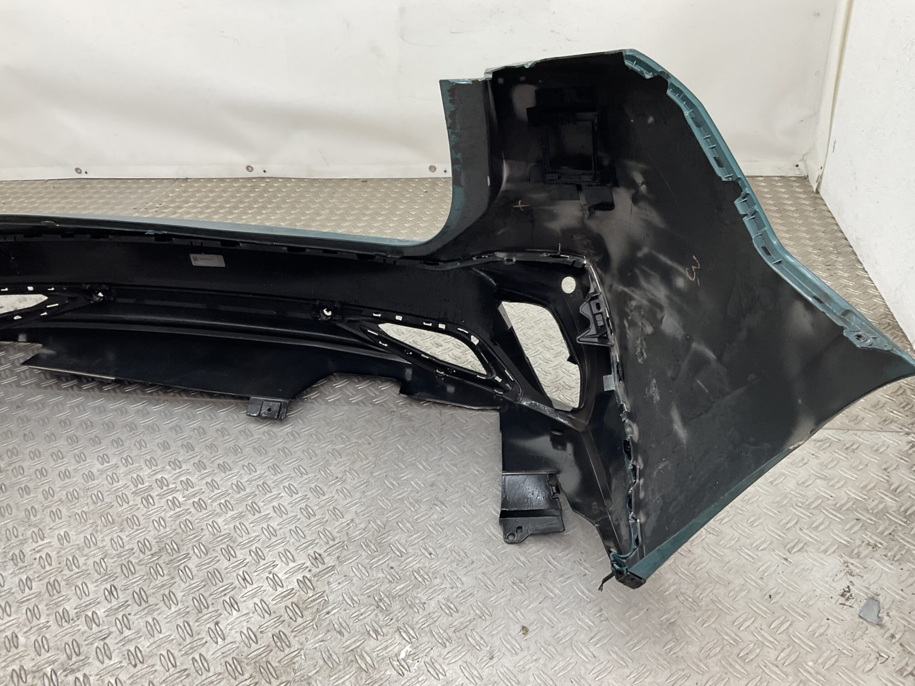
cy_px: 343
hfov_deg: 61.7
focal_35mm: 29
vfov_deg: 48.2
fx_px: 767
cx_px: 458
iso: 40
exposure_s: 1/120
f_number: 1.8
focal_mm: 3
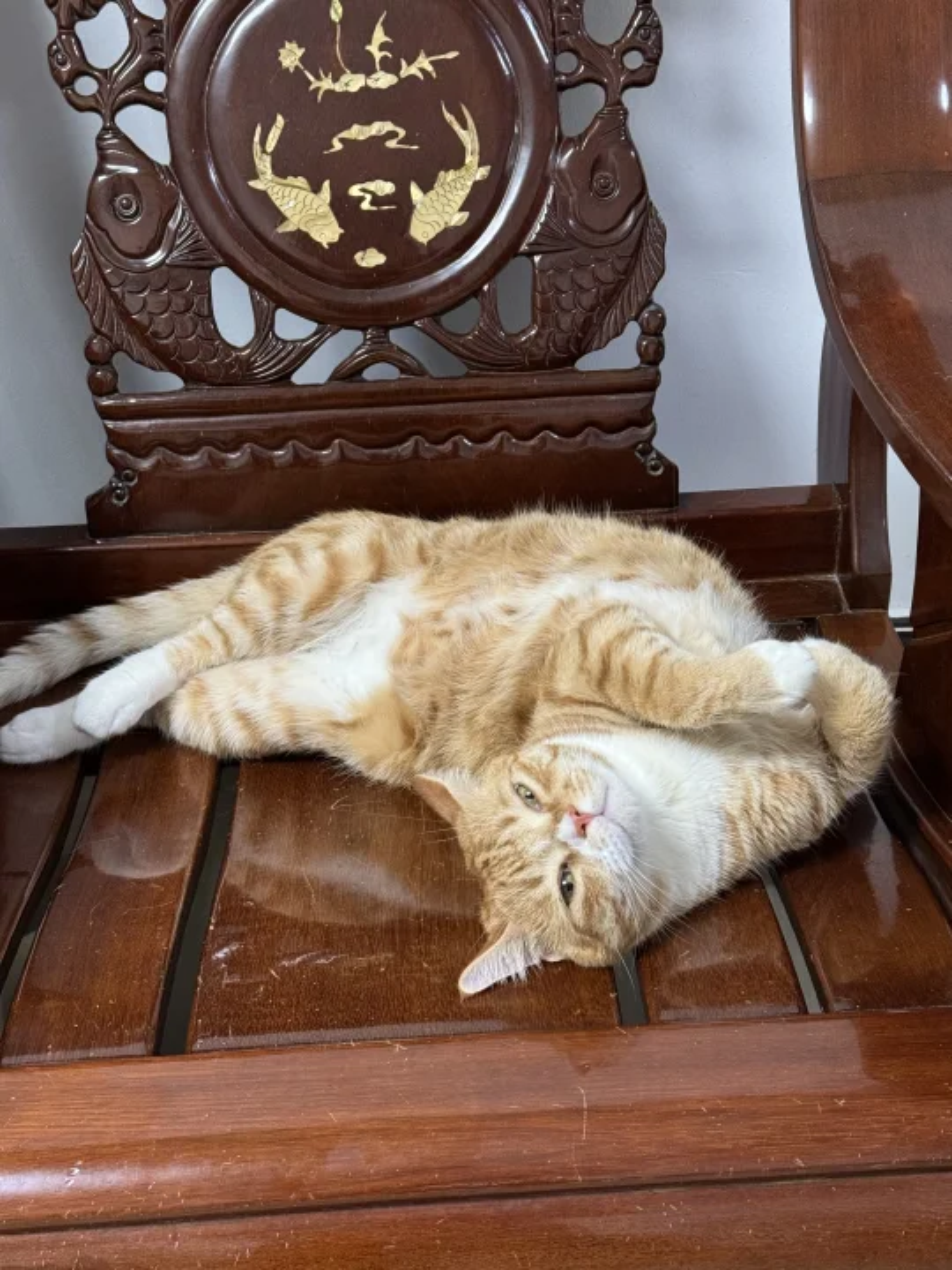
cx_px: 476
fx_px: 1760
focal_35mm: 48
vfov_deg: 39.7
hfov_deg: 30.3
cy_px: 635
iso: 320
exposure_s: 1/40
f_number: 1.78
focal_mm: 6.76
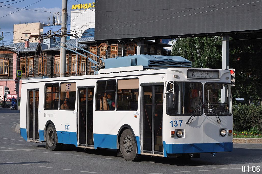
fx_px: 654
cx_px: 133
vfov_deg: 15.1
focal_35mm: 90
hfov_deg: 22.6
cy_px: 90
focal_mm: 58
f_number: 7.1
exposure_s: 1/1600
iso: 400
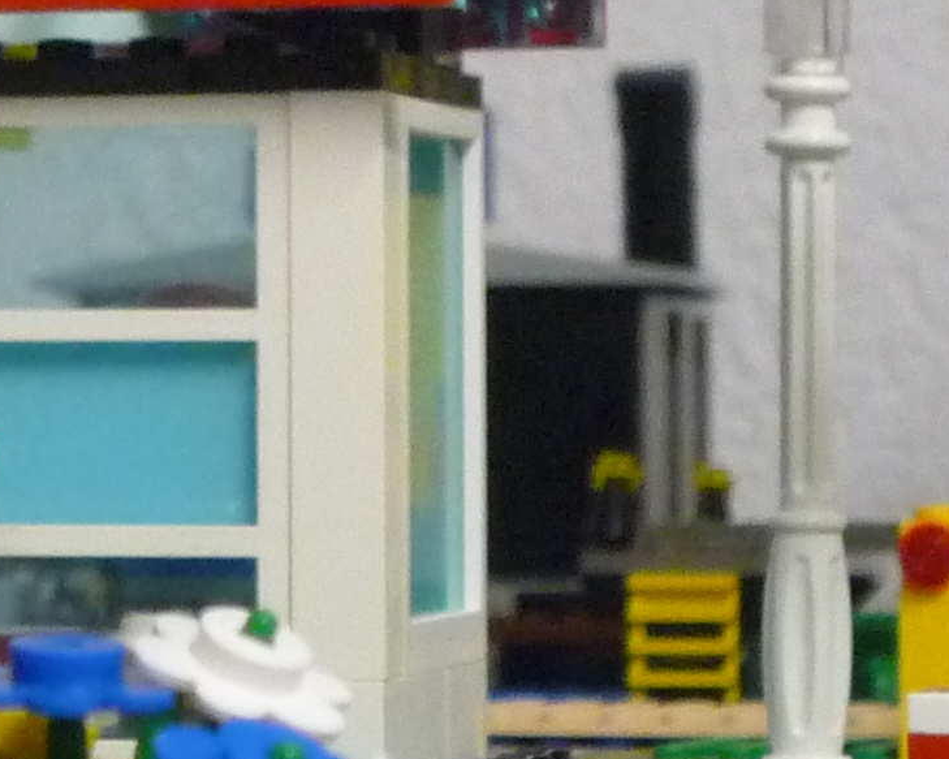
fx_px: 6038
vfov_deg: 7.2
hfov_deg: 8.9
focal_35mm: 215
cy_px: 70
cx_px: -121
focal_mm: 7.8
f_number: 4.3
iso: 400
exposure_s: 1/8
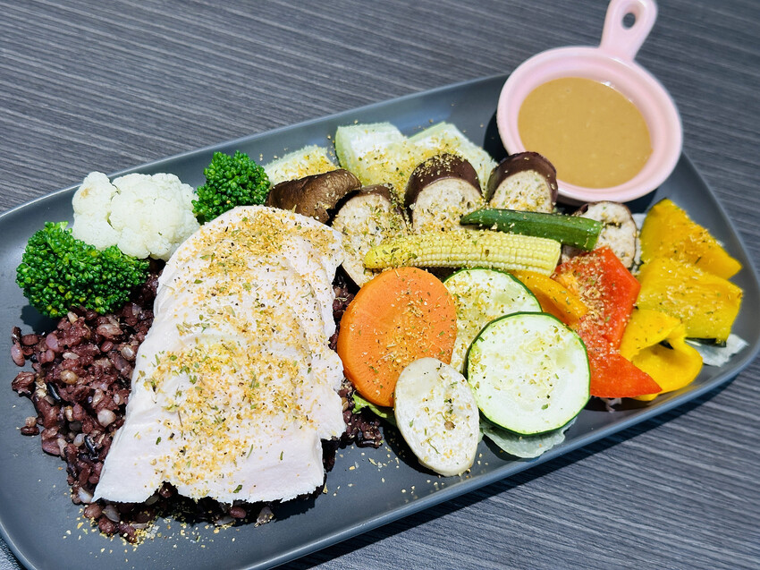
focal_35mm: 48
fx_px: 1054
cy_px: 285
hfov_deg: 39.7
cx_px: 380
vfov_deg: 30.3
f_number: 1.78
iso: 50
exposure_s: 1/120
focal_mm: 6.86
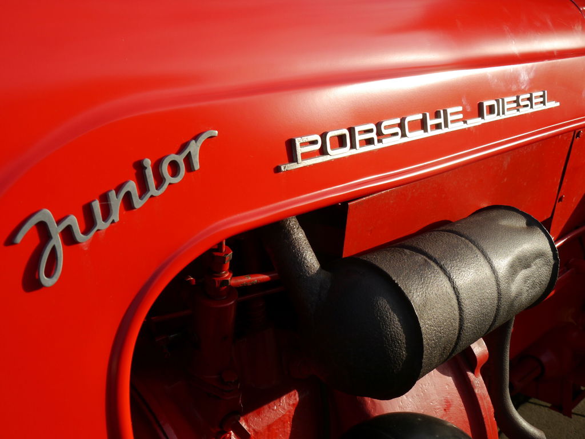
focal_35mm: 36
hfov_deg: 51.4
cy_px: 220
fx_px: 608
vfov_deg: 39.7
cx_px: 292
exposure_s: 1/250
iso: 160
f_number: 7.1
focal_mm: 18
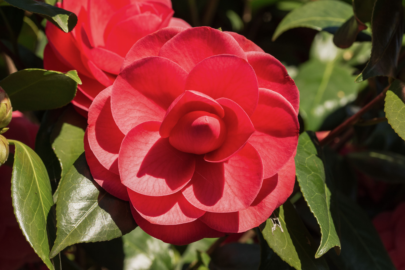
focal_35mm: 158
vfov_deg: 8.7
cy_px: 135
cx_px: 202
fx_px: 1772
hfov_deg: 13.0
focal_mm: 105
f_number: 9
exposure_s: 1/500
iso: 320
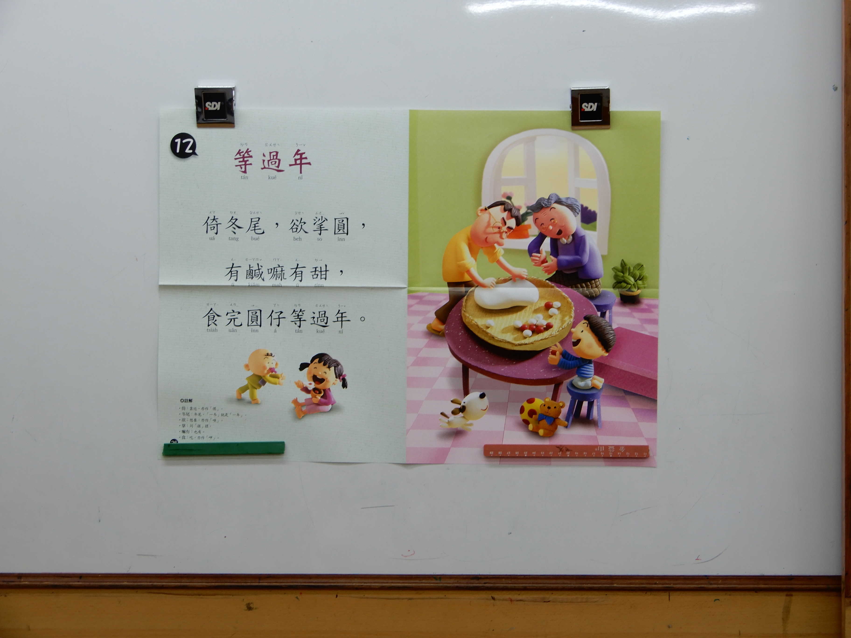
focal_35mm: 77
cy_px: 319
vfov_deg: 19.1
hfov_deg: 25.3
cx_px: 426
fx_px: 1893
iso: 80
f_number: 4.5
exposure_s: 1/30
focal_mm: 13.7
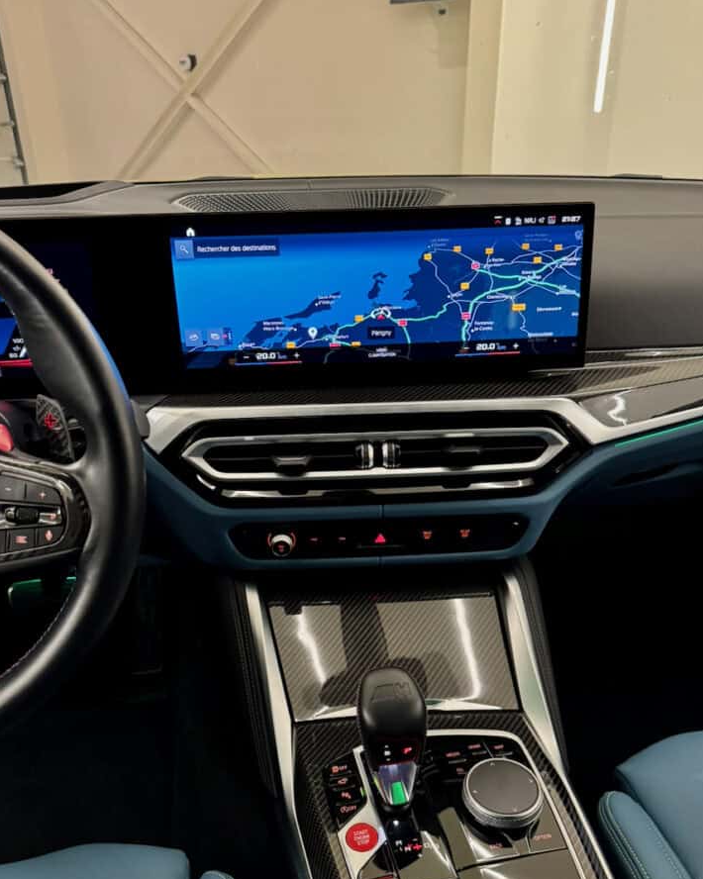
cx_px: 359
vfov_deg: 61.9
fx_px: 728
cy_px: 507
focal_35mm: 28
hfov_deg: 51.5
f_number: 1.8
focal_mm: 6.8
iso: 640
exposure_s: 1/53
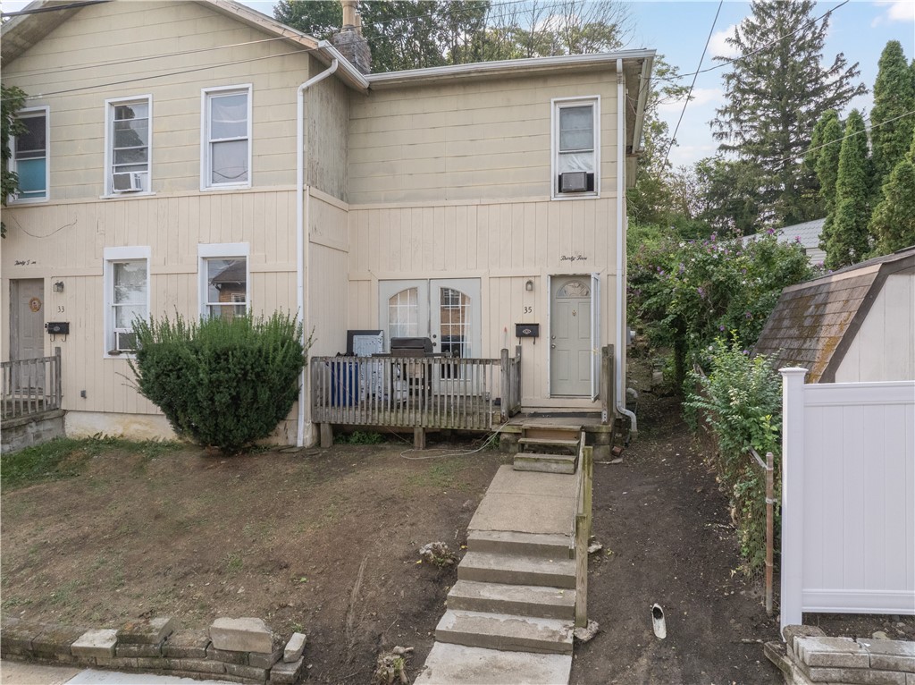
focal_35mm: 24
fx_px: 634
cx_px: 458
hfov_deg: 71.6
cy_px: 342
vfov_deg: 56.7
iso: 800
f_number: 5
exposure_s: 1/240
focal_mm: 12.29
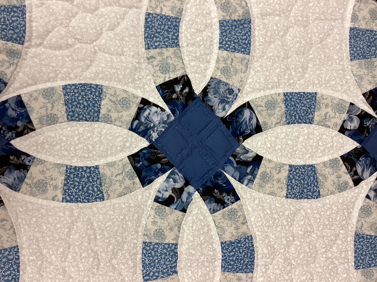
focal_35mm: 31
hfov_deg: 58.4
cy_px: 141
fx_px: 338
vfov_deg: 45.4
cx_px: 188
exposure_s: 1/60
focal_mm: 3.3
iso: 64
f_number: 2.4
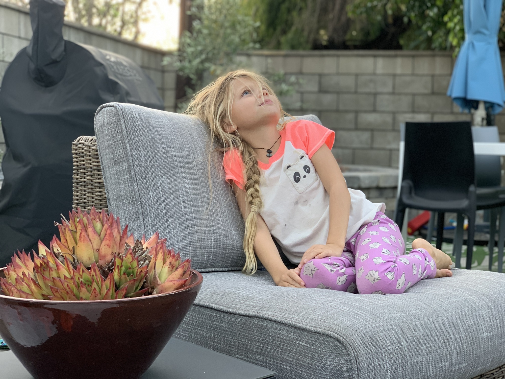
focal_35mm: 52
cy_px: 190
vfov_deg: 28.0
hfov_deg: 36.8
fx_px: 759
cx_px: 252
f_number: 2.4
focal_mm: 6
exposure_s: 1/122
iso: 100
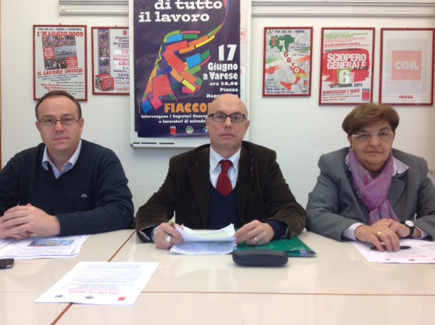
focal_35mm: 35
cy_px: 162
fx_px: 439
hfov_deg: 52.7
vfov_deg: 40.6
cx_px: 218
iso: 64
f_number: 2.4
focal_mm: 4.28
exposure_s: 1/20
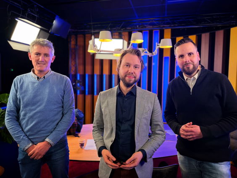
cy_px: 89
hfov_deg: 71.5
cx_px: 118
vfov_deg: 56.9
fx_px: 164
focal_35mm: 24
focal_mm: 6.76
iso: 200
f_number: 1.78
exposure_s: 1/85
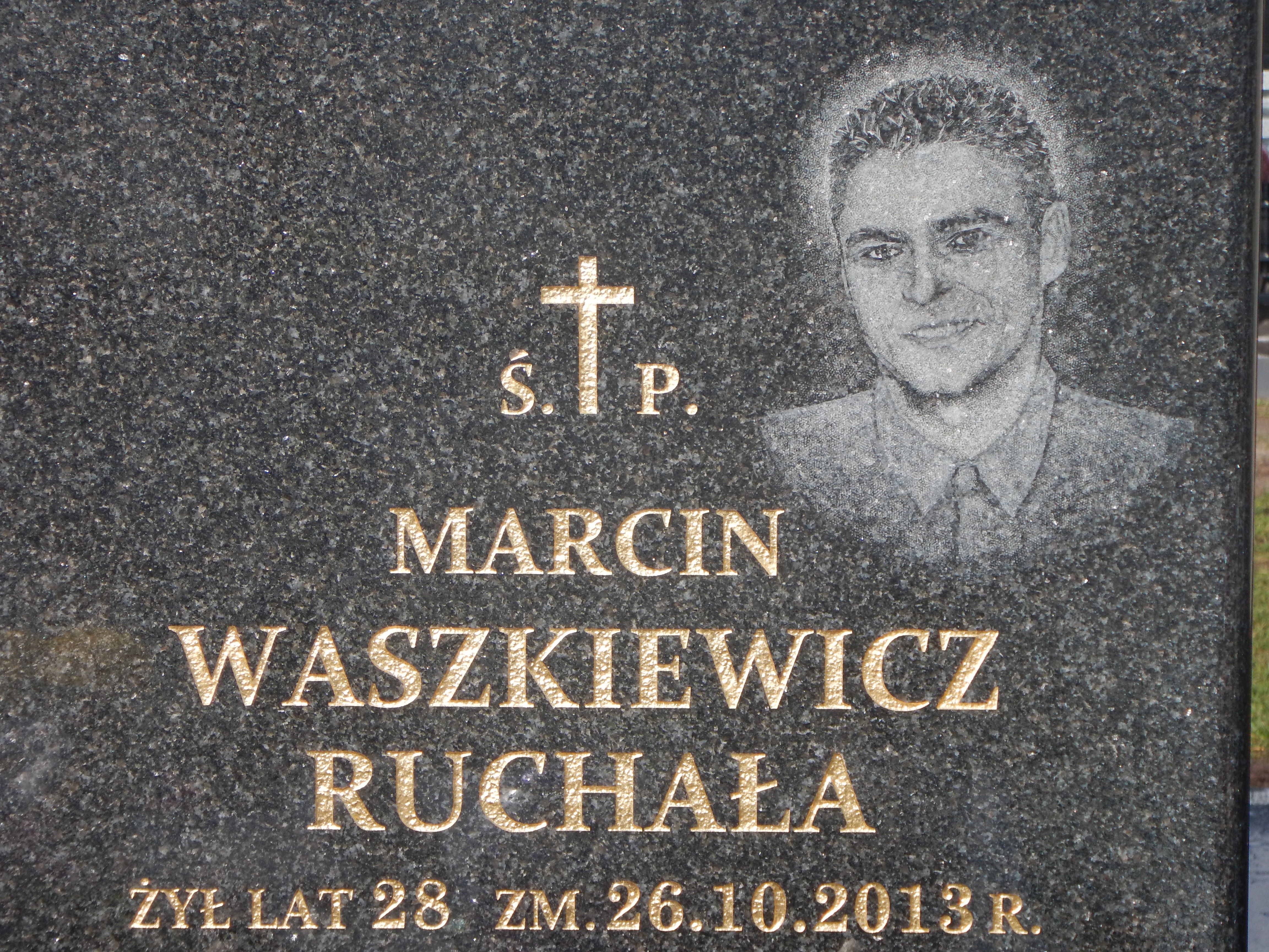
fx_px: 4033
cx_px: 634
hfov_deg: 17.9
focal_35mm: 110
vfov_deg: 13.5
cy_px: 476
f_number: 4.8
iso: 125
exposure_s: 1/400
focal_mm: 19.7
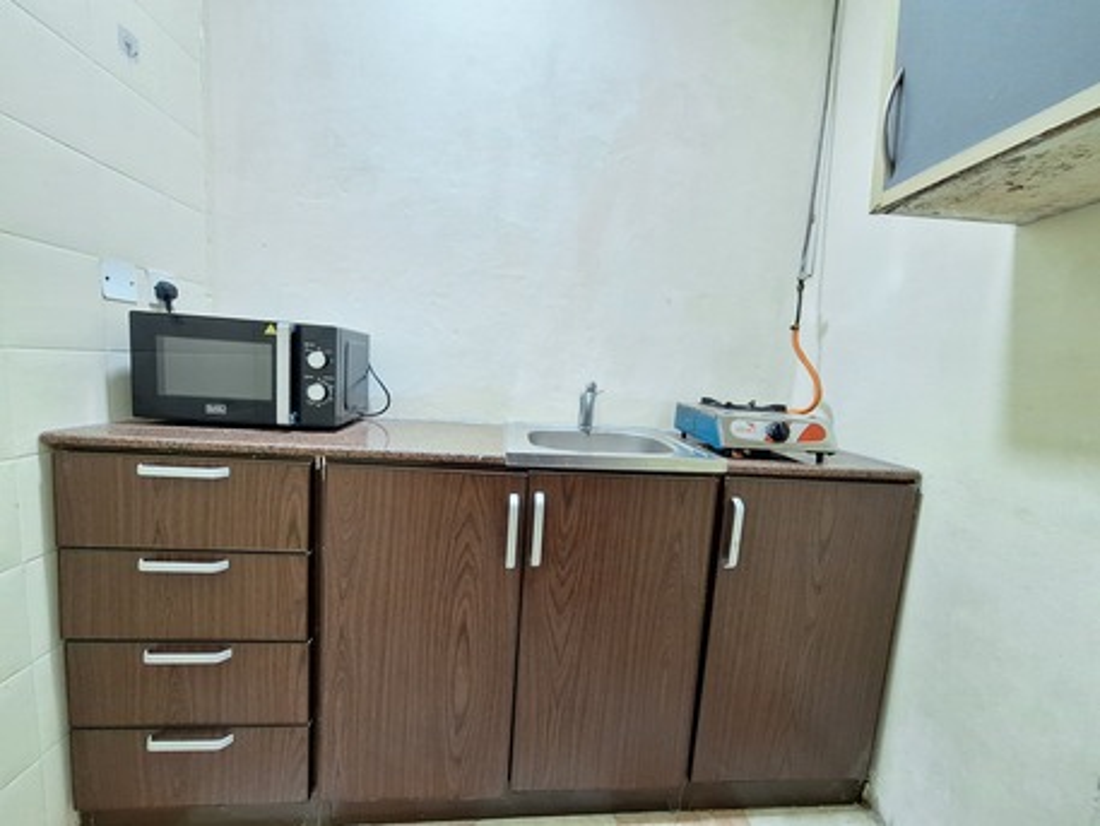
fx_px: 413
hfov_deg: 106.2
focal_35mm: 13
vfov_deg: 89.9
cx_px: 550
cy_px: 413
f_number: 2.2
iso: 250
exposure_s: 1/25
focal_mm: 1.74
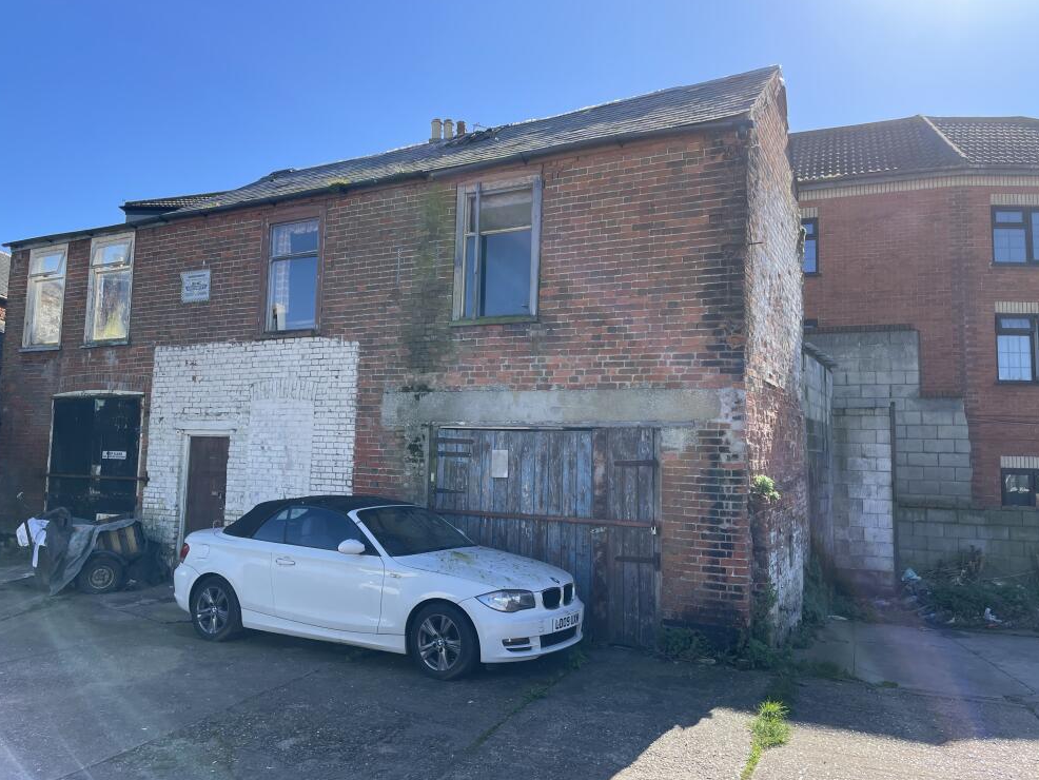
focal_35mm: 27
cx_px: 513
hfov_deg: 65.3
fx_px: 811
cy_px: 392
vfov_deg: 51.4
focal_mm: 4.2
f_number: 1.6
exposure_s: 1/1531
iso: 32
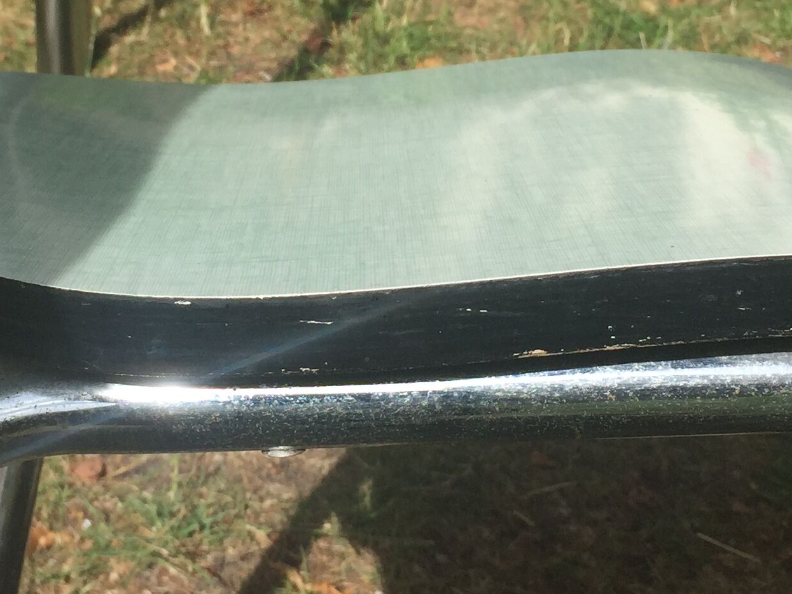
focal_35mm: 76
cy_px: 198
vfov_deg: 19.3
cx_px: 332
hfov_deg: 25.6
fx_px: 1739
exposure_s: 1/1412
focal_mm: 4.15
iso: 32
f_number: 2.2
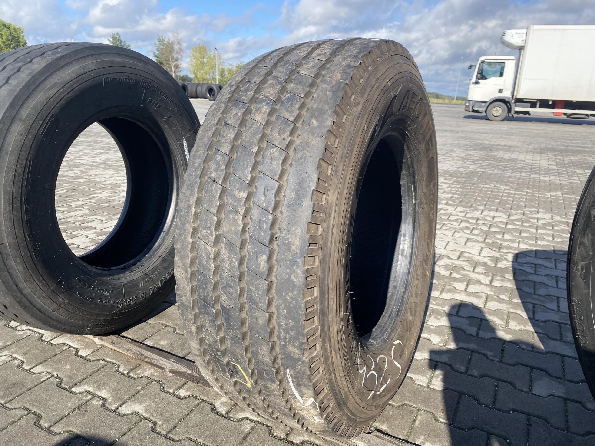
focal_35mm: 26
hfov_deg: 67.3
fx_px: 447
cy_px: 223
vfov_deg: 53.1
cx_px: 298
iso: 32
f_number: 1.8
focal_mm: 4.25
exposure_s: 1/1362
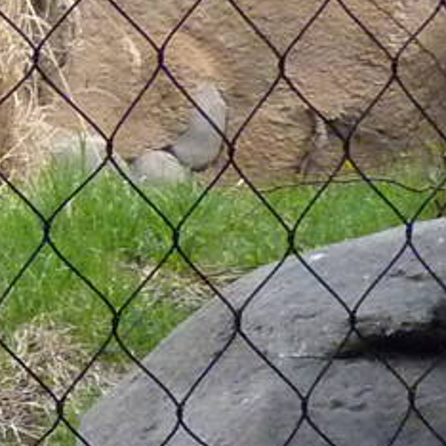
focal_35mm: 151
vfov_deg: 11.5
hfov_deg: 9.5
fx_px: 2201
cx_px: -799
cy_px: 398
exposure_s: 1/400
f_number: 3.3
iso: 400
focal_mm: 4.1
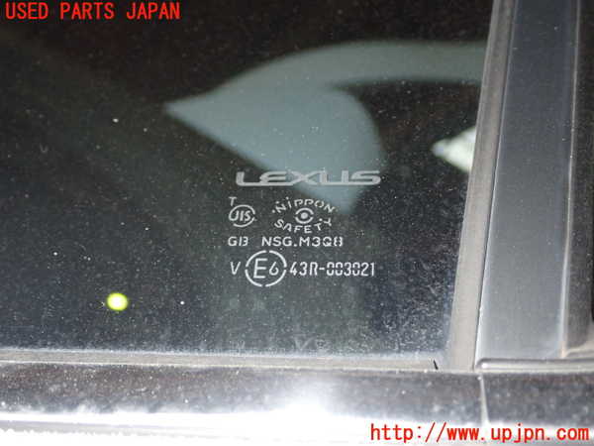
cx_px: 297
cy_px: 223
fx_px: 755
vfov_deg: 32.9
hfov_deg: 42.9
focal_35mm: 44
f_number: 9
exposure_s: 1/40
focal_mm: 7.84
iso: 400
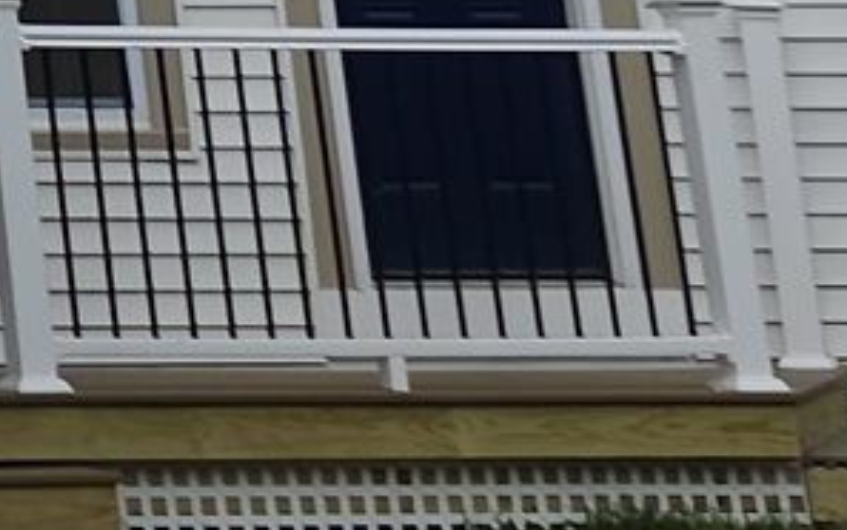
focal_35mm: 189
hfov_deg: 9.4
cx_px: -1463
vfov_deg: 6.1
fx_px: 4365
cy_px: -1419
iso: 10
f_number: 1.7
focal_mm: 6.3
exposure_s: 1/490
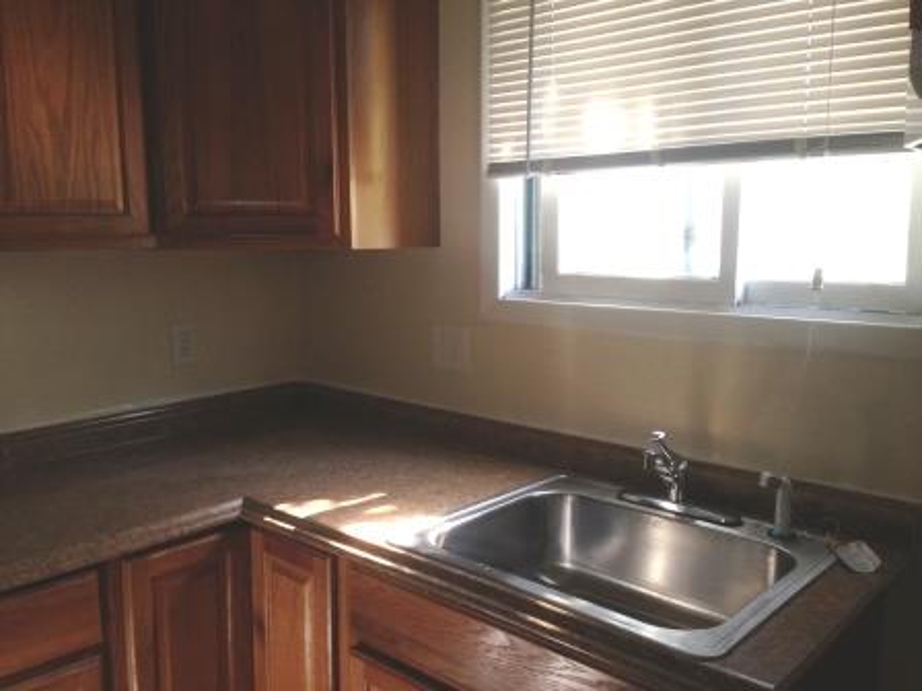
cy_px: 346
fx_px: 879
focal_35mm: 33
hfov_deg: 55.4
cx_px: 461
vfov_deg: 42.9
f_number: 2.4
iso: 100
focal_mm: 4.12
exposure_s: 1/20
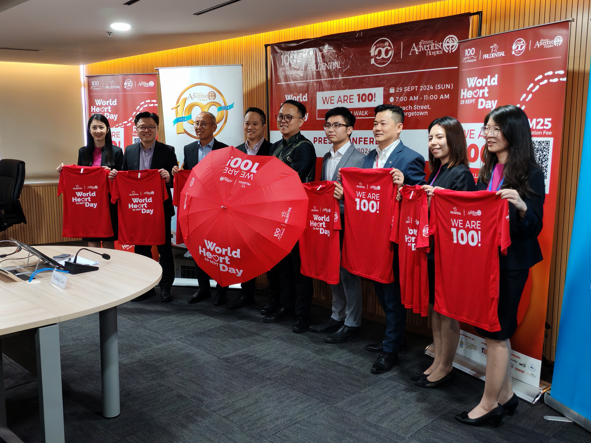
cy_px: 222
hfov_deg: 52.6
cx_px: 296
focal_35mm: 35
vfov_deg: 40.7
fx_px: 598
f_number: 1.95
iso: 640
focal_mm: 5.52
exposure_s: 1/100
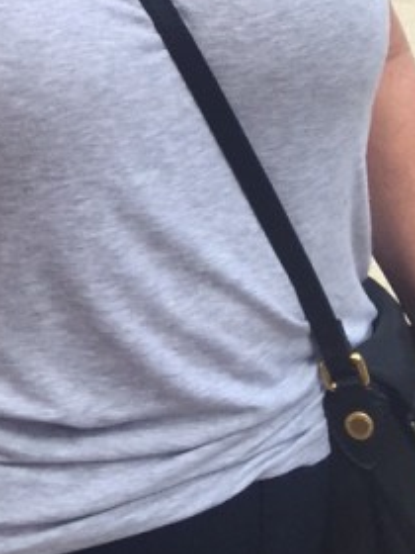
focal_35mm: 106
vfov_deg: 17.2
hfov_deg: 12.9
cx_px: -296
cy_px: -212
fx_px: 1694
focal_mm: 4.15
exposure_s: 1/599
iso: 32
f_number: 2.2
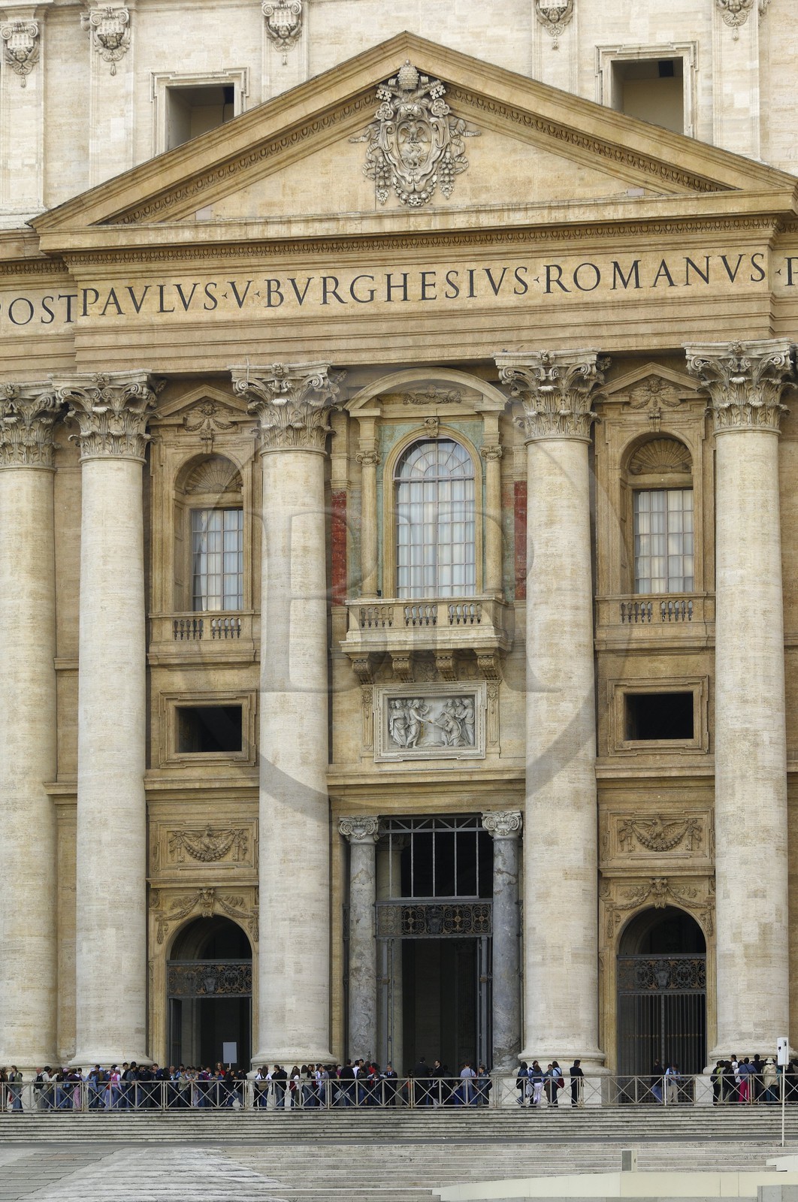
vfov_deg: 14.0
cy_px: 601
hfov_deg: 9.3
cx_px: 399
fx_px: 4902
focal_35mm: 147
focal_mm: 98
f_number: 4.5
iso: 100
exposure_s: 1/160
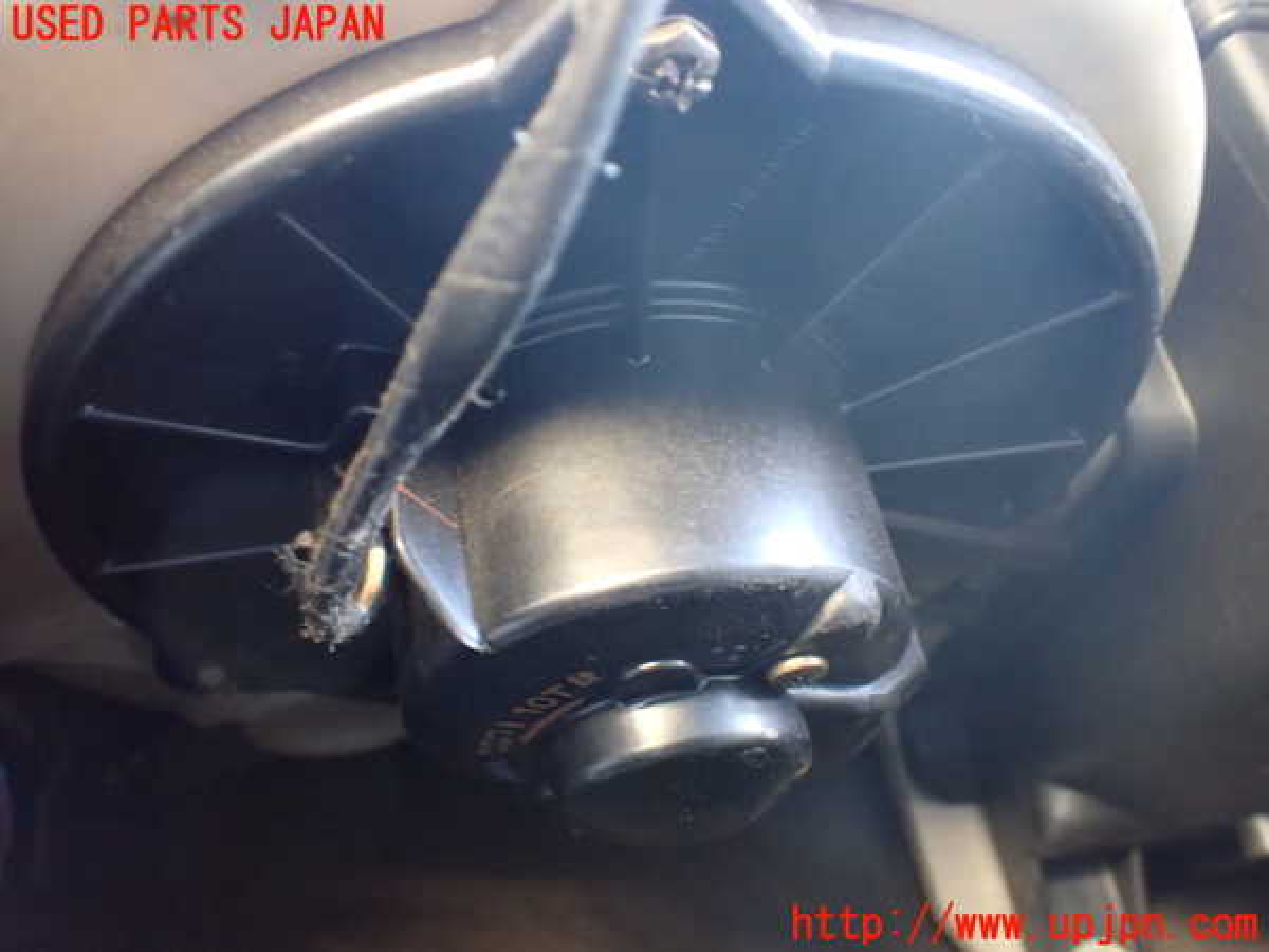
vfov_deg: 46.8
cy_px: 476
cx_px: 634
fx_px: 1100
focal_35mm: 30
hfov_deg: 60.0
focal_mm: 5.4
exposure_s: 1/30
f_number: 2.3
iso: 1250
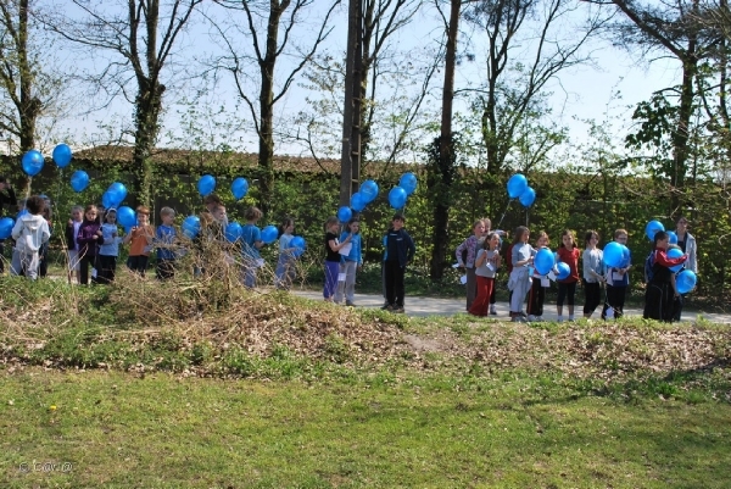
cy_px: 244
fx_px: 732
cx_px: 366
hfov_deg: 53.1
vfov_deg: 36.9
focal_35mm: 36
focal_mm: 24
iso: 100
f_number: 7.1
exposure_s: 1/200
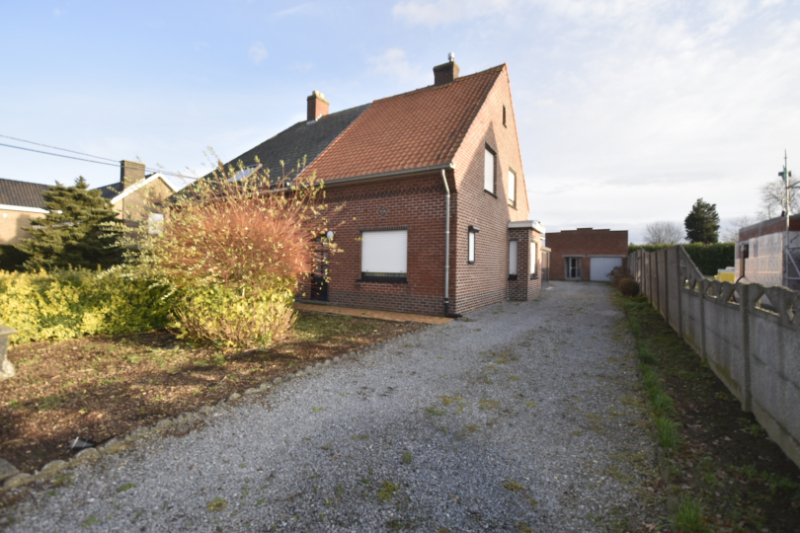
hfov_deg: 100.4
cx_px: 400
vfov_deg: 77.3
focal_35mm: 15
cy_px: 266
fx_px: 333
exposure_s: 1/125
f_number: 5.6
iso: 100
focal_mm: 10
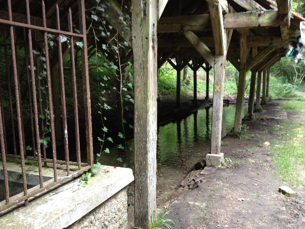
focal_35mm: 35
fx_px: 308
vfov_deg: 40.7
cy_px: 114
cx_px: 152
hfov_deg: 52.6
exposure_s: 1/20
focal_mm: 4.28
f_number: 2.4
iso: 50
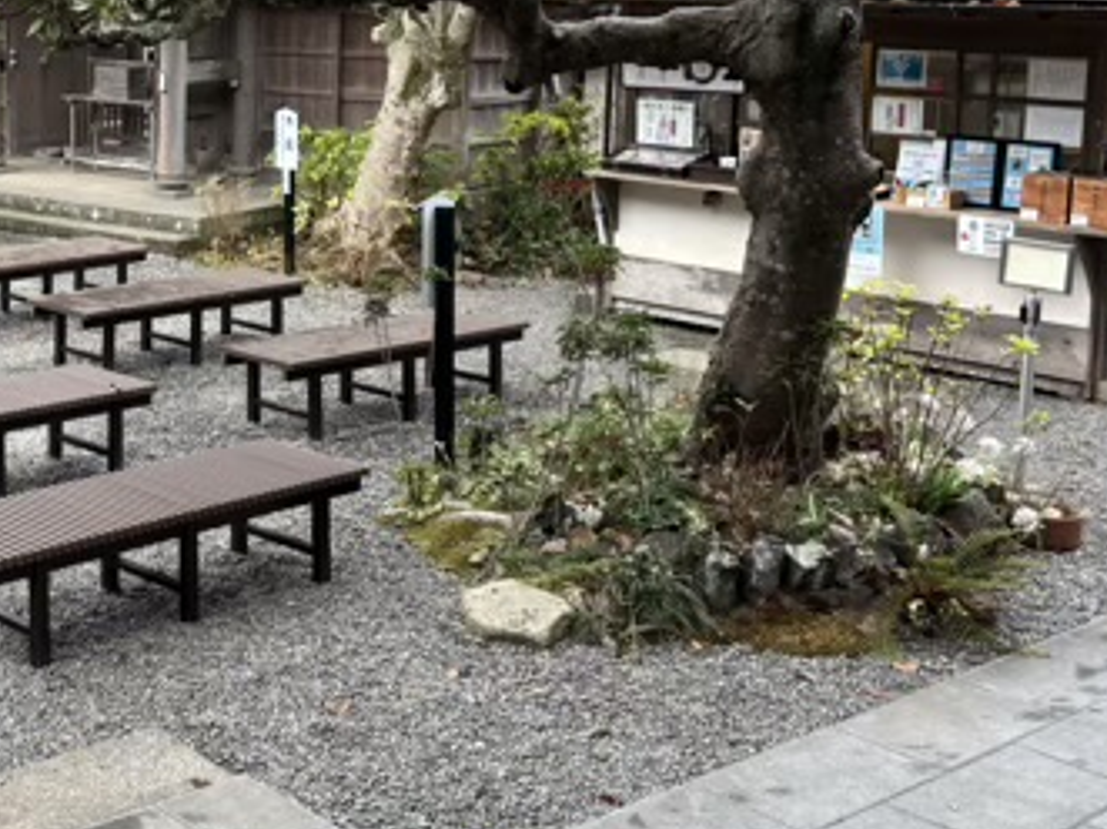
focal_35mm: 55
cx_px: 80
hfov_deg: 32.9
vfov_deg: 26.0
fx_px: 1758
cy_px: 149
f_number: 1.6
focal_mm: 5.96
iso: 80
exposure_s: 1/121
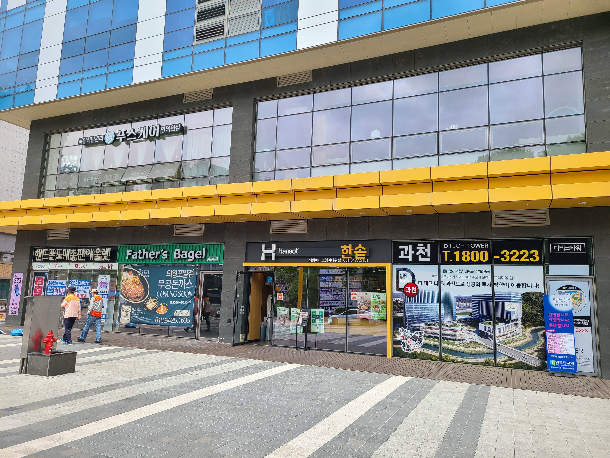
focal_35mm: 26
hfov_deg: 67.3
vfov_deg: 53.1
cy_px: 229
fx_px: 458
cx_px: 305
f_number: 1.8
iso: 40
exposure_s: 1/1084
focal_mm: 5.4
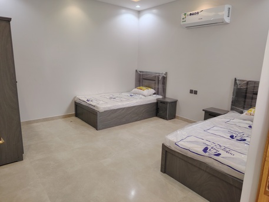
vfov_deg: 56.8
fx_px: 187
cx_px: 134
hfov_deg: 71.6
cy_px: 101
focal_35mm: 24
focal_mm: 5.25
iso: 631
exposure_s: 1/60
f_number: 1.75
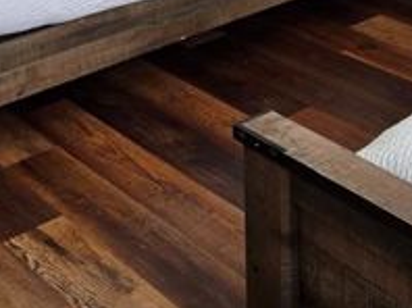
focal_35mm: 82
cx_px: 132
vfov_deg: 17.1
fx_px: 975
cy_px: -71
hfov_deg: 23.7
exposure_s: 1/120
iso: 50
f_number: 1.8
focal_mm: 5.4
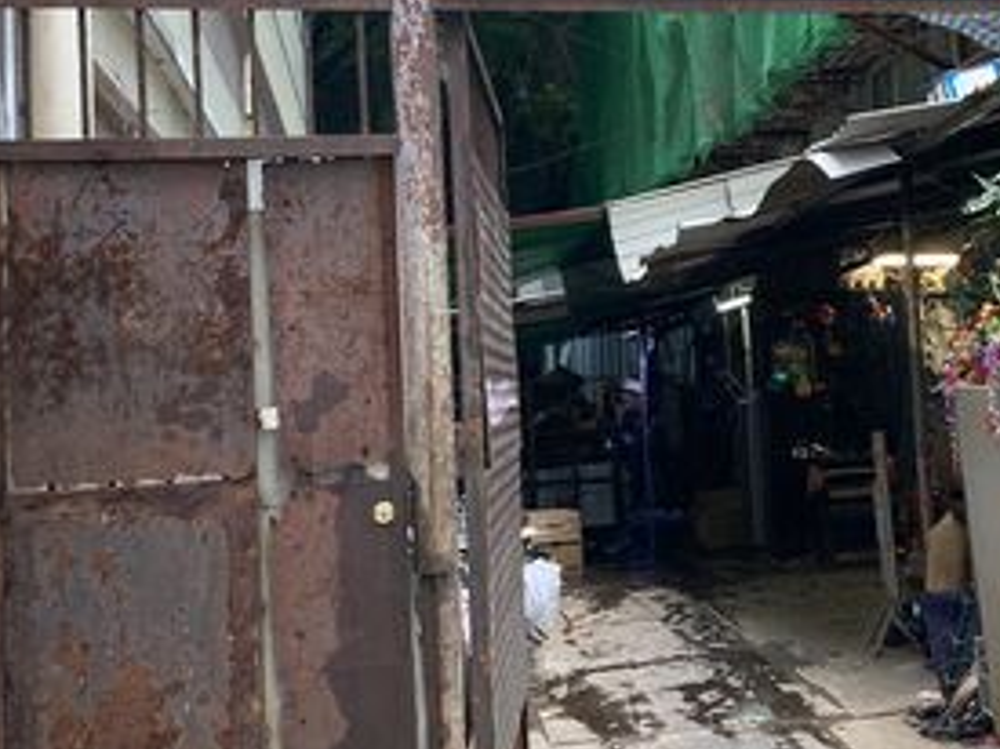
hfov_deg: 34.1
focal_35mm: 55
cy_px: 296
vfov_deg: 26.5
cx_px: 764
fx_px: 1588
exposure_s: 1/50
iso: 80
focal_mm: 3.99
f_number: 1.8
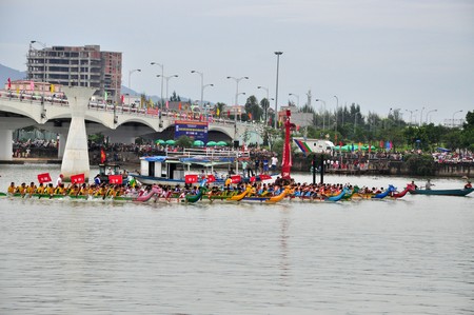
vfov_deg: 8.7
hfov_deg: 13.1
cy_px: 158
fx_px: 2071
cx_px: 237
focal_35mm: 158
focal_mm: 105
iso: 1000
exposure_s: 1/1600
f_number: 10
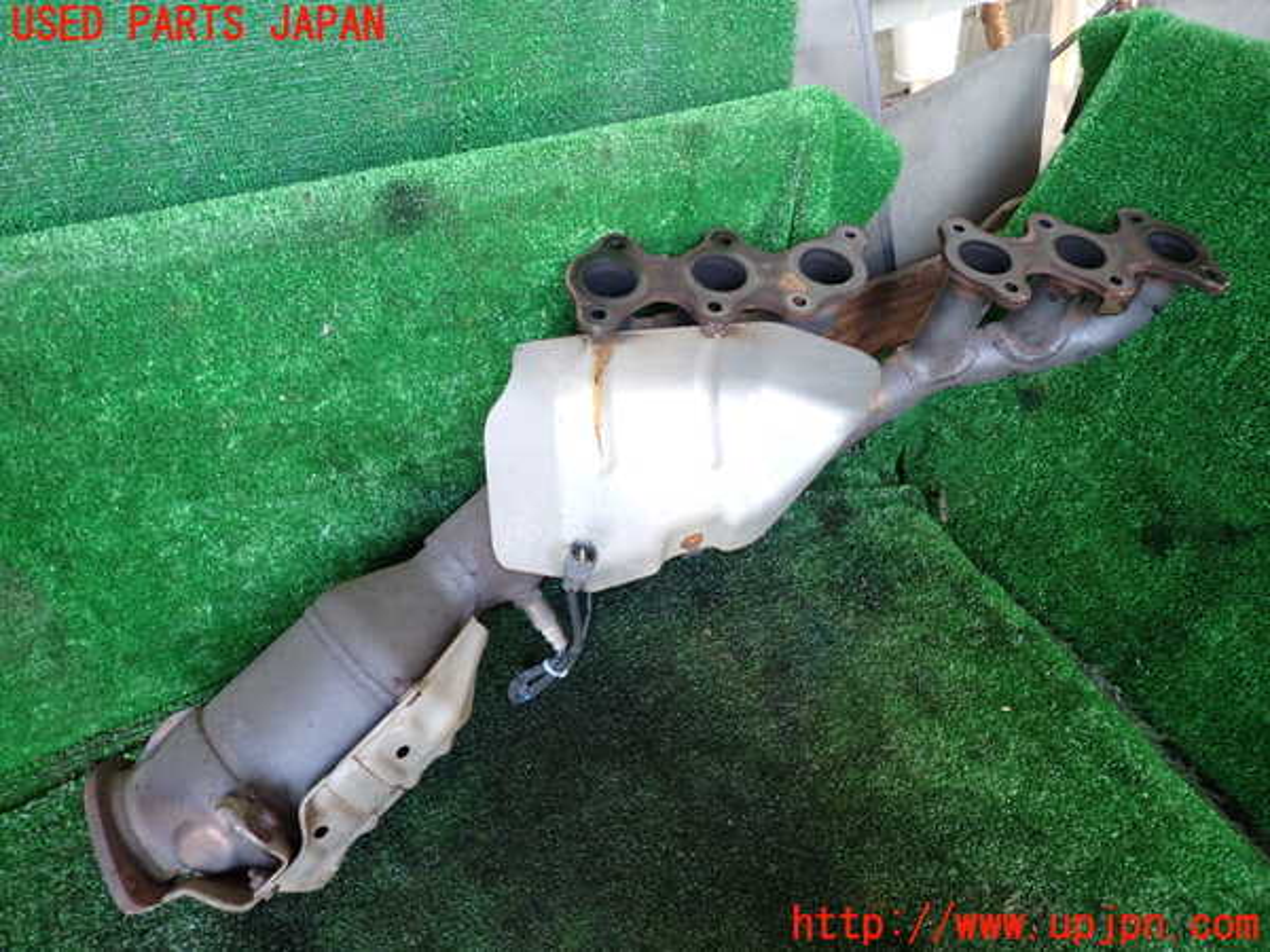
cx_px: 635
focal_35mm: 25
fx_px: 917
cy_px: 476
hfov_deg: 69.4
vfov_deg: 54.9
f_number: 2
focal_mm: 4.5
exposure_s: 1/60
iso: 200
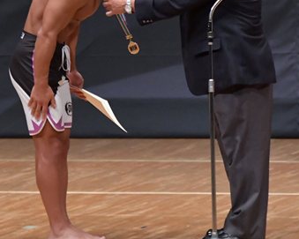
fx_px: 5122
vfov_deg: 2.7
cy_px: 30
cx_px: 116
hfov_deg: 3.3
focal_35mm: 579
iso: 6400
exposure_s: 1/400
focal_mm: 180
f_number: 5.6
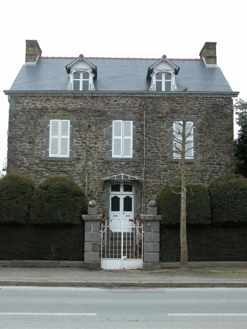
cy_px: 164
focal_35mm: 50
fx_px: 476
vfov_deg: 38.2
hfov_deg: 29.1
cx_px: 124
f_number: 4.3
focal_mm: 12.7
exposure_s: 1/118
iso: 100
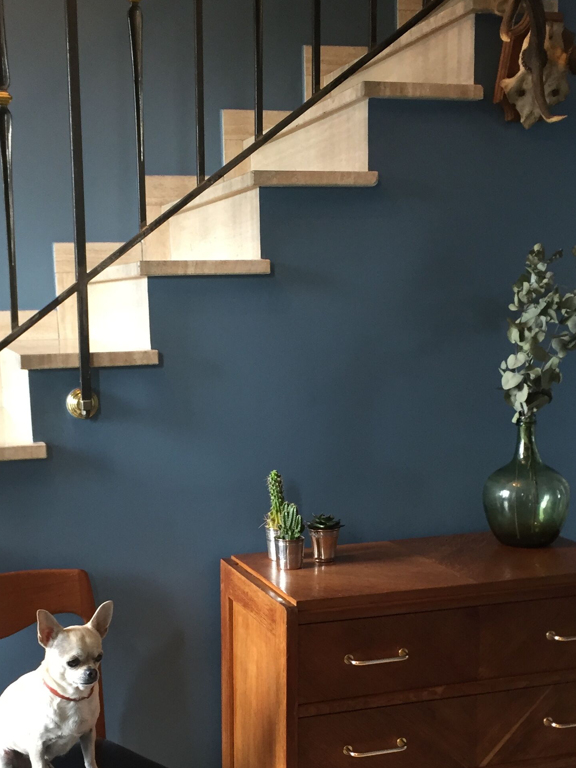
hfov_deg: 29.7
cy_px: 487
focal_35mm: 49
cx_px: 259
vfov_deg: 38.6
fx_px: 1087
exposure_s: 1/33
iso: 125
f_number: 2.2
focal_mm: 4.15
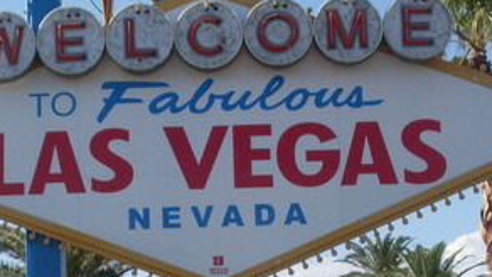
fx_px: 1526
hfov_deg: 18.3
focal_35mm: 117
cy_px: 269
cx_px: 158
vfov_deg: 10.3
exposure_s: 1/180
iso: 80
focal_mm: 8.1
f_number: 9.1
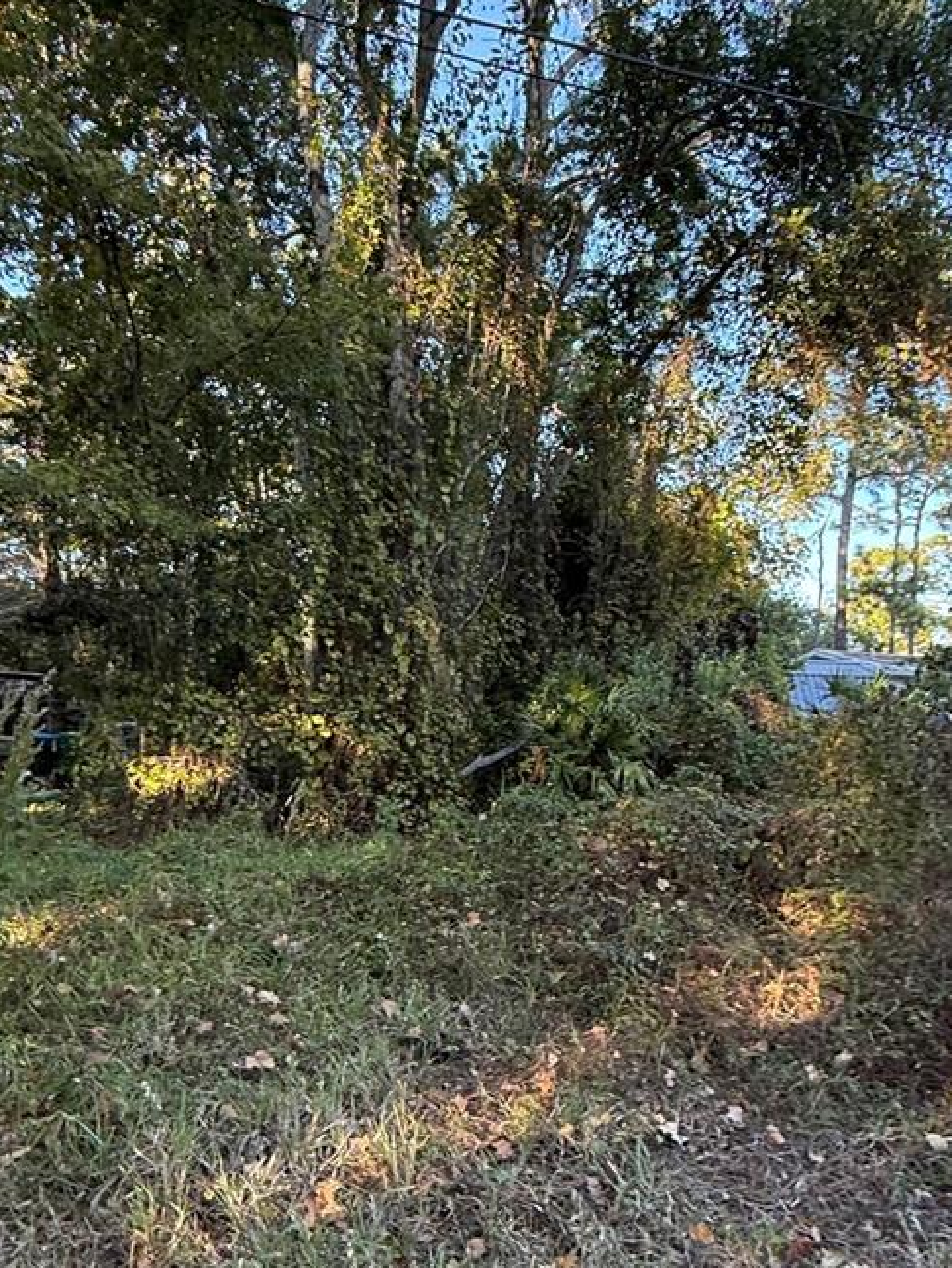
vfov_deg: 66.3
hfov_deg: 53.1
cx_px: 502
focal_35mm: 26
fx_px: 953
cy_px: 793
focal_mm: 2.22
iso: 125
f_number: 2.2
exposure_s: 1/99
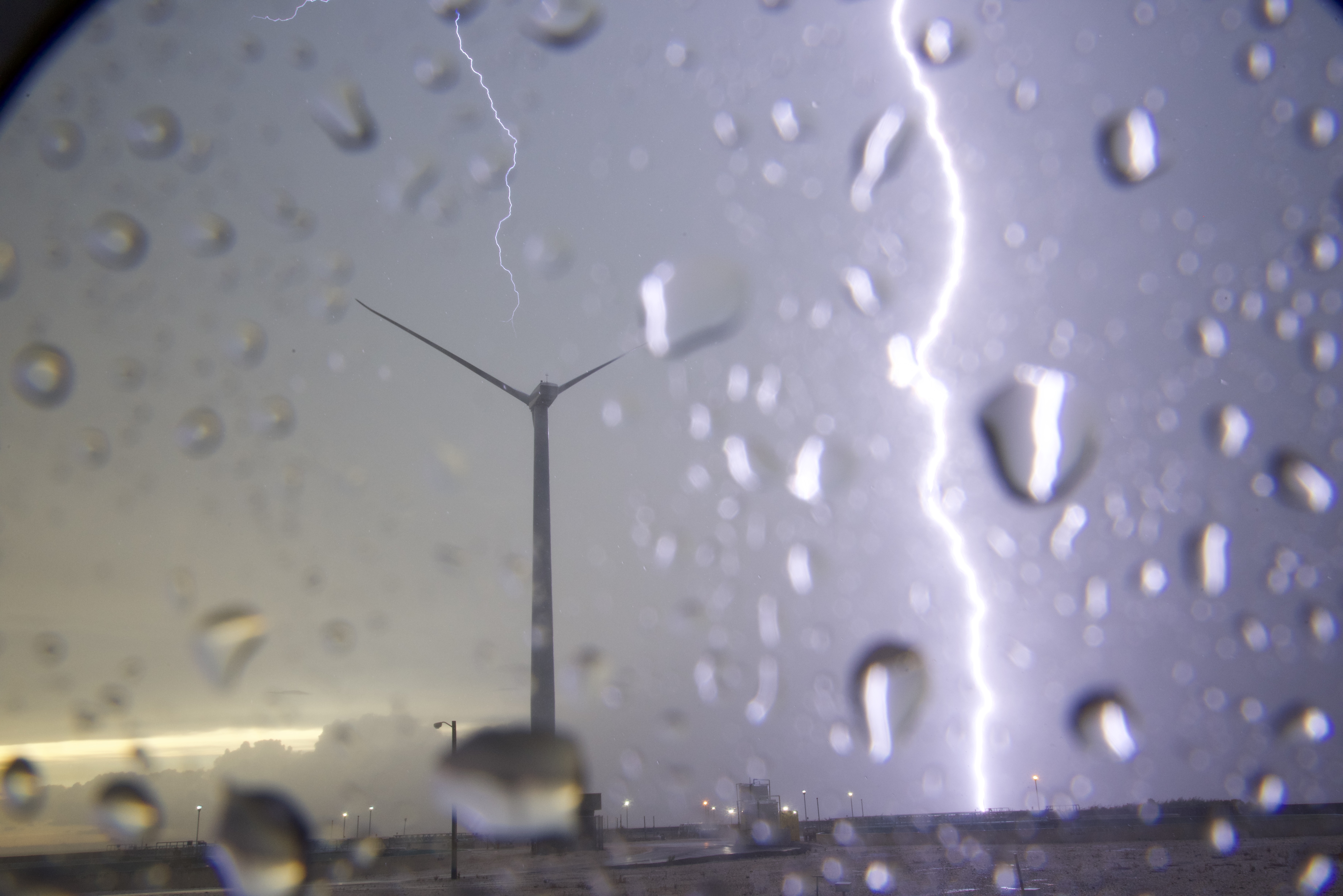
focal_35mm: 31
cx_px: 672
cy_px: 448
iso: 1100
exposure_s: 1/8
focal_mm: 31
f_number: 25
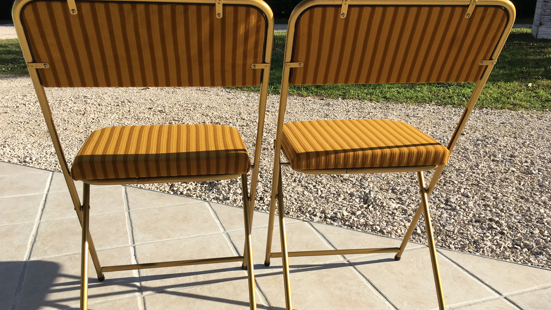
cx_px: 273
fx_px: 468
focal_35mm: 32
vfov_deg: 36.6
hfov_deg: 61.0
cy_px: 173
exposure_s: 1/1166
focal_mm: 4.15
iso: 25
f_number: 2.2
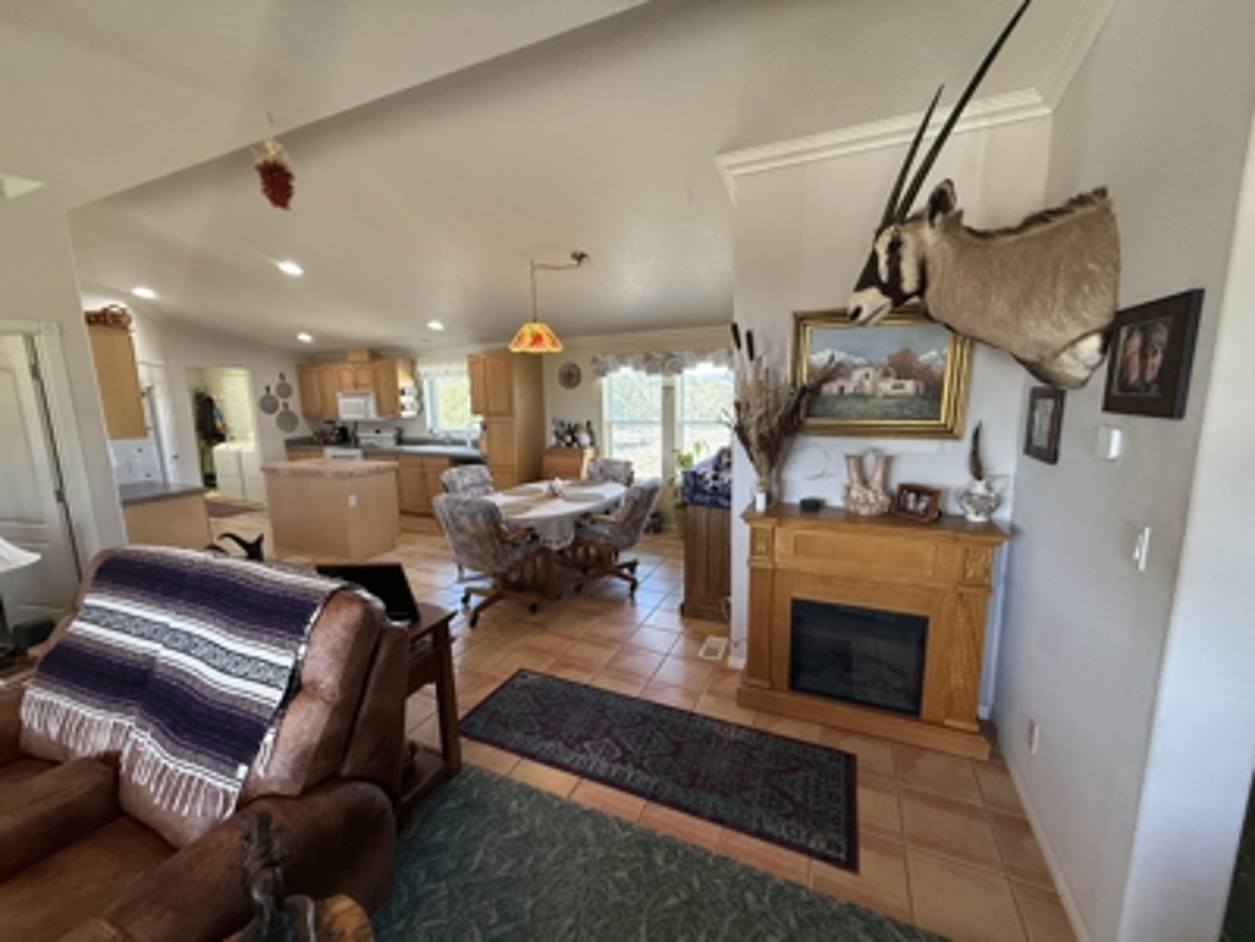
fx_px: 508
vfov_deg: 85.7
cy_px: 471
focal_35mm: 14
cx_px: 628
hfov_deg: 102.1
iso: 320
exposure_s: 1/120
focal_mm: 2.22
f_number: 2.2
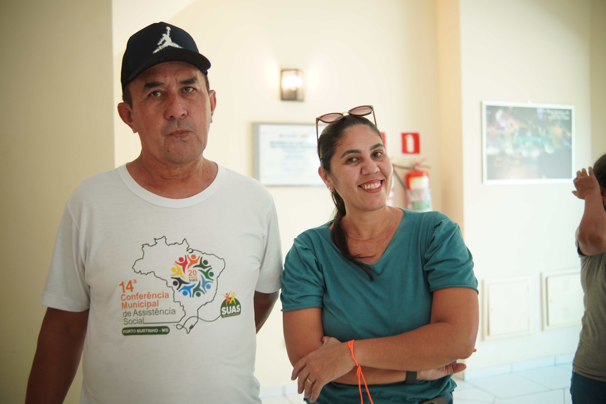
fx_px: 581
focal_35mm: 34
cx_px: 303
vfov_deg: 38.4
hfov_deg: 55.1
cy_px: 202
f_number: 1.4
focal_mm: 23
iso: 320
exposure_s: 1/160
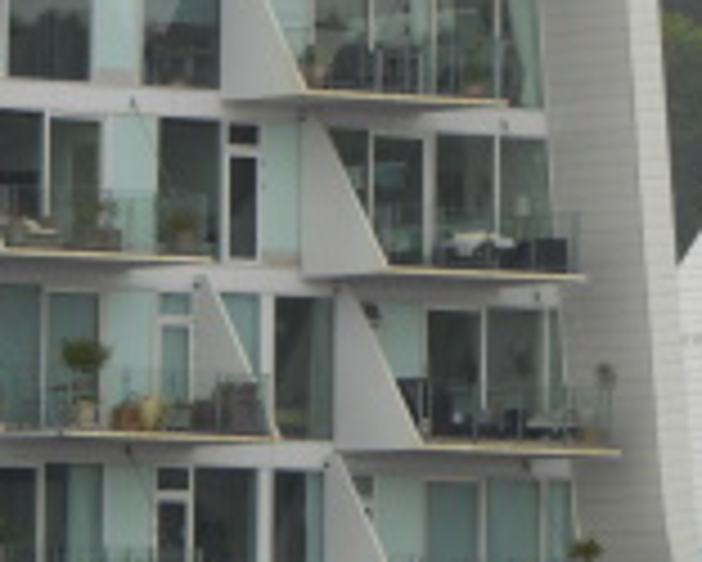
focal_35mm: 563
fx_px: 11704
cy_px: 90
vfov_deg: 2.8
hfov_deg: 3.4
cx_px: 158
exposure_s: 1/80
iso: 100
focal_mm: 35.8
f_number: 5.6
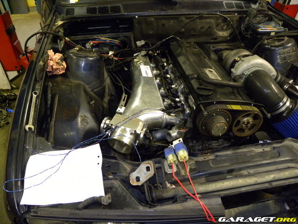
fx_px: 224
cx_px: 149
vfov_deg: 53.1
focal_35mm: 26
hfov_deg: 67.3
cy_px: 112
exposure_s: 1/30
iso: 400
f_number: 2.8
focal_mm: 4.6
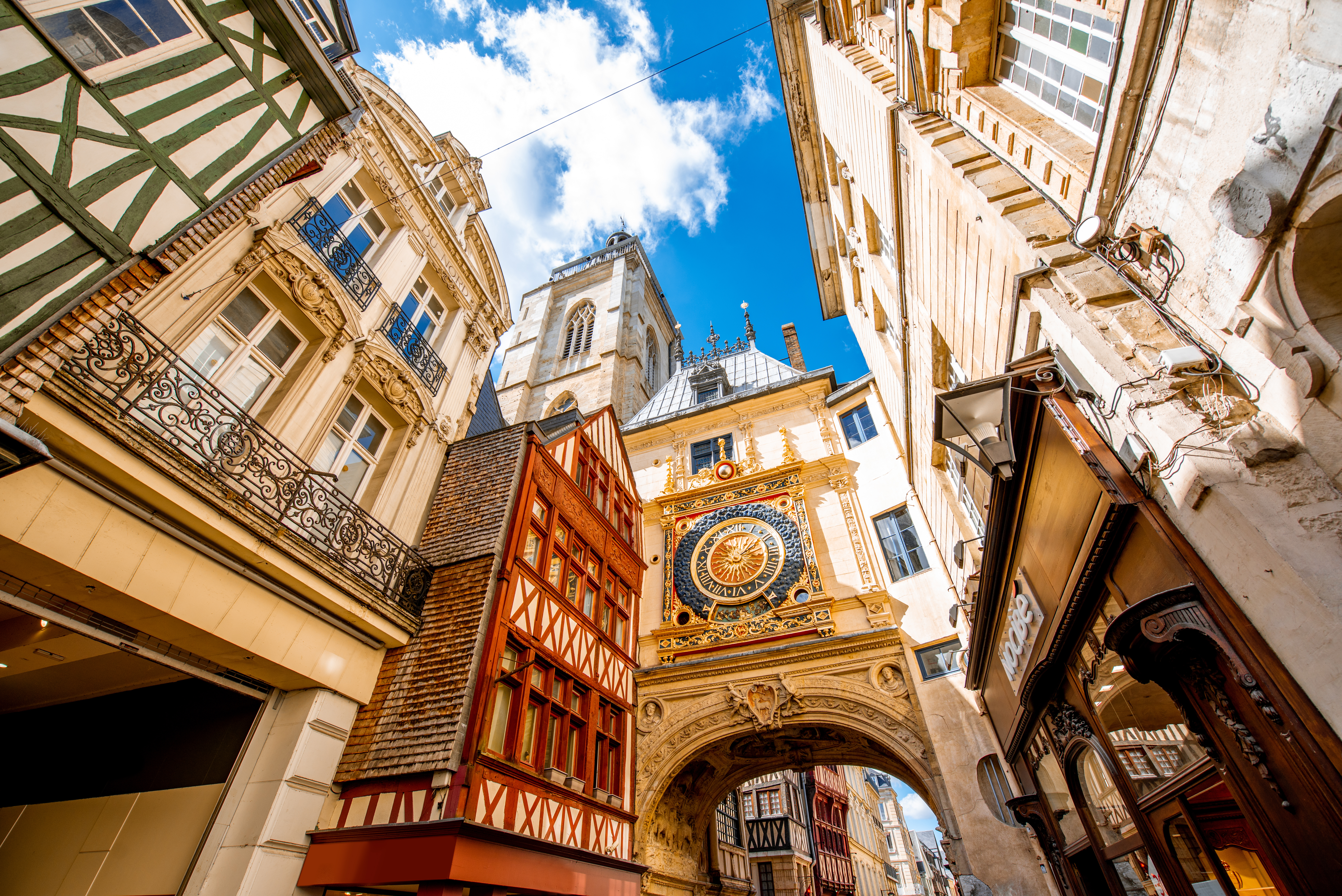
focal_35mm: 15
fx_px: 559
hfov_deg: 100.4
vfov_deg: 77.4
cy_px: 448
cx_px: 671
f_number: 5.6
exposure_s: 1/250
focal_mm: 15
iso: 100
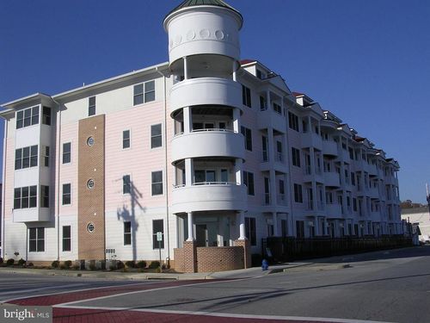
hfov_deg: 49.0
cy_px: 162
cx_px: 215
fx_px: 472
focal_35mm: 38
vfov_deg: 37.7
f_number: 5.6
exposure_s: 1/627
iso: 100
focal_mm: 5.8
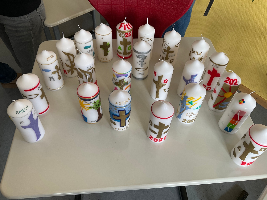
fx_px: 224
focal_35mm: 29
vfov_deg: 48.2
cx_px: 134
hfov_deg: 61.7
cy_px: 100
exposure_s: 1/100
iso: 40
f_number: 1.8
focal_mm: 3
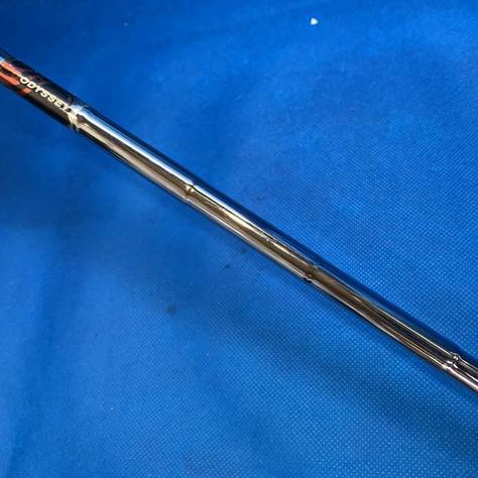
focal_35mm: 31
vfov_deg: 52.5
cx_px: 282
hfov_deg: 52.2
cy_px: 237
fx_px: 484
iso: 80
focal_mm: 4.25
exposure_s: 1/60
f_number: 1.8
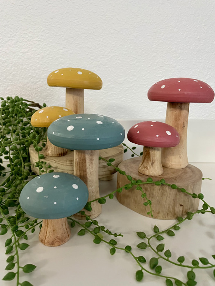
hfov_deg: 53.1
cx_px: 108
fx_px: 215
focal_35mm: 26
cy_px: 143
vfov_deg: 67.3
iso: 400
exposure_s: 1/60
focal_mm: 4.2
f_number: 1.6
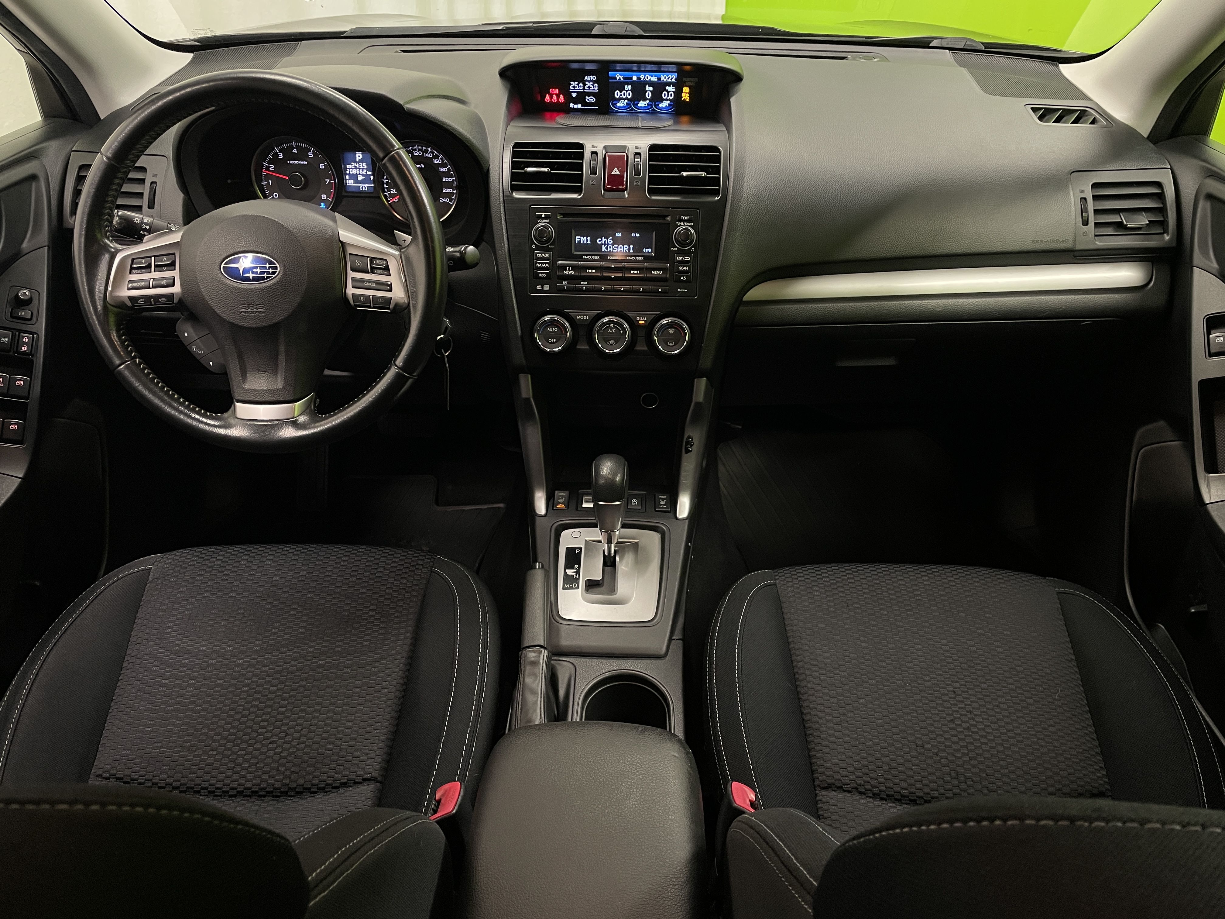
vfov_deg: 53.1
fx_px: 920
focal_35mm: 26
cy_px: 460
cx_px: 612
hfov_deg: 67.3
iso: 200
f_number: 1.6
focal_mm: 4.2
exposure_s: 1/50
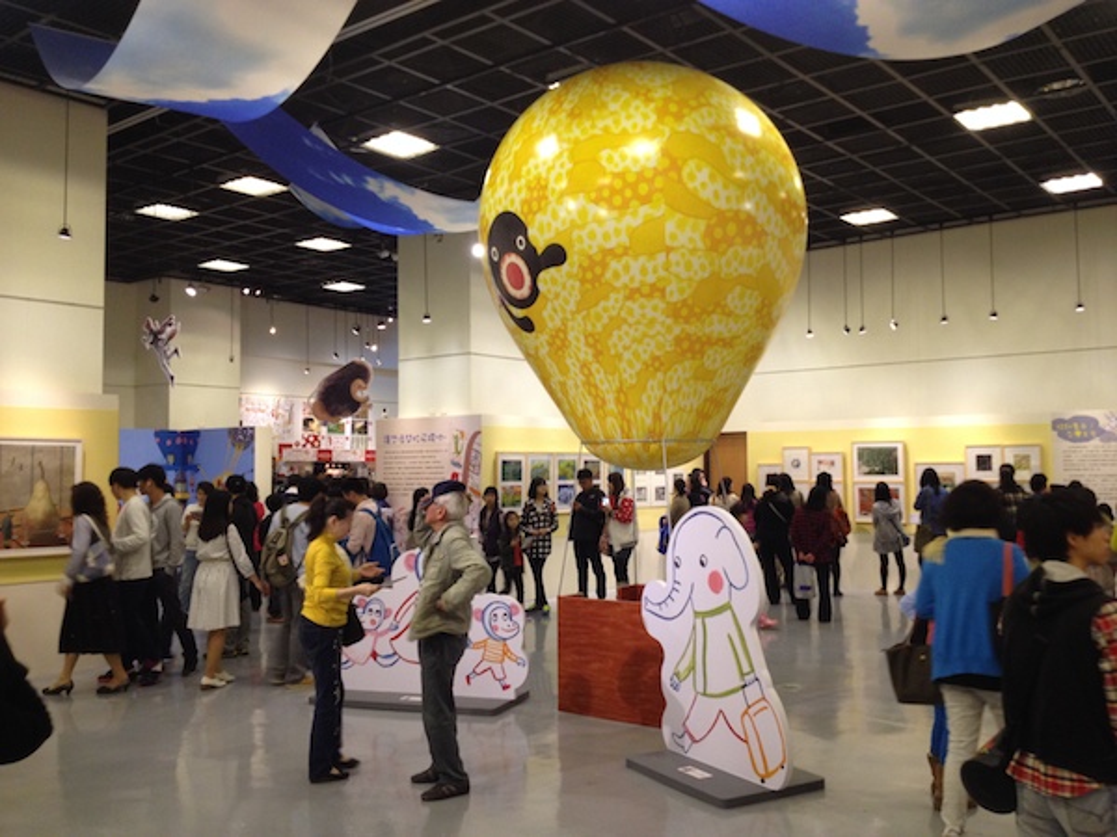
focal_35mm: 35
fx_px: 1129
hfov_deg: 52.6
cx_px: 558
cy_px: 418
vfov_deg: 40.7
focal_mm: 4.28
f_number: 2.4
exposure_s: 1/20
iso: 125
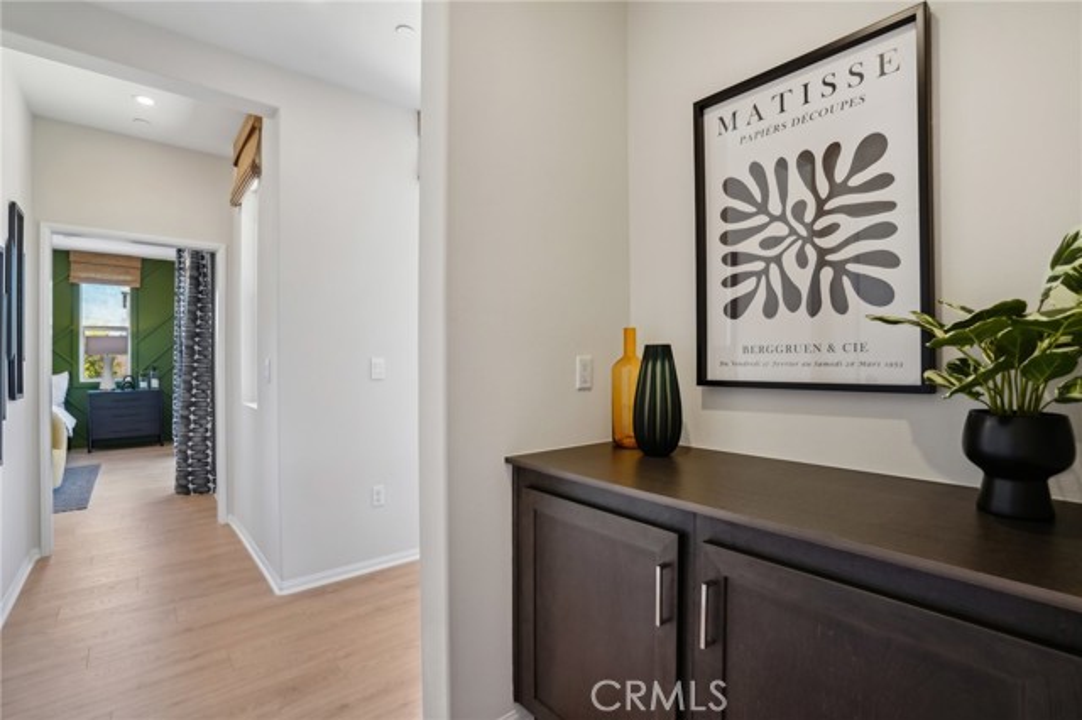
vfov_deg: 73.7
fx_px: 481
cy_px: 360
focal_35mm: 16
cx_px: 541
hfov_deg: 96.8
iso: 400
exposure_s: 1/15
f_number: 7.1
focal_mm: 16
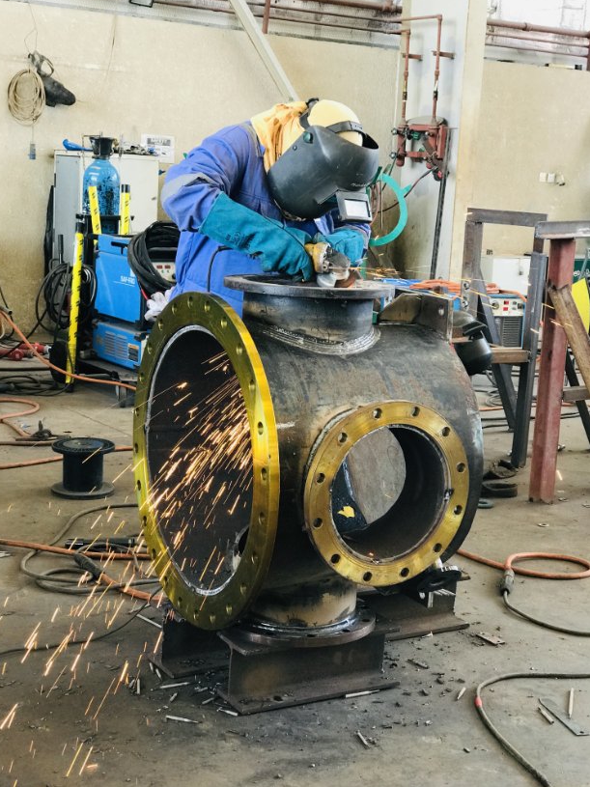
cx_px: 293
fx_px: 1318
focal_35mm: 58
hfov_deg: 25.2
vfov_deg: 33.2
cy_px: 394
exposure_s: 1/50
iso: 64
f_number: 2.8
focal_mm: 6.6
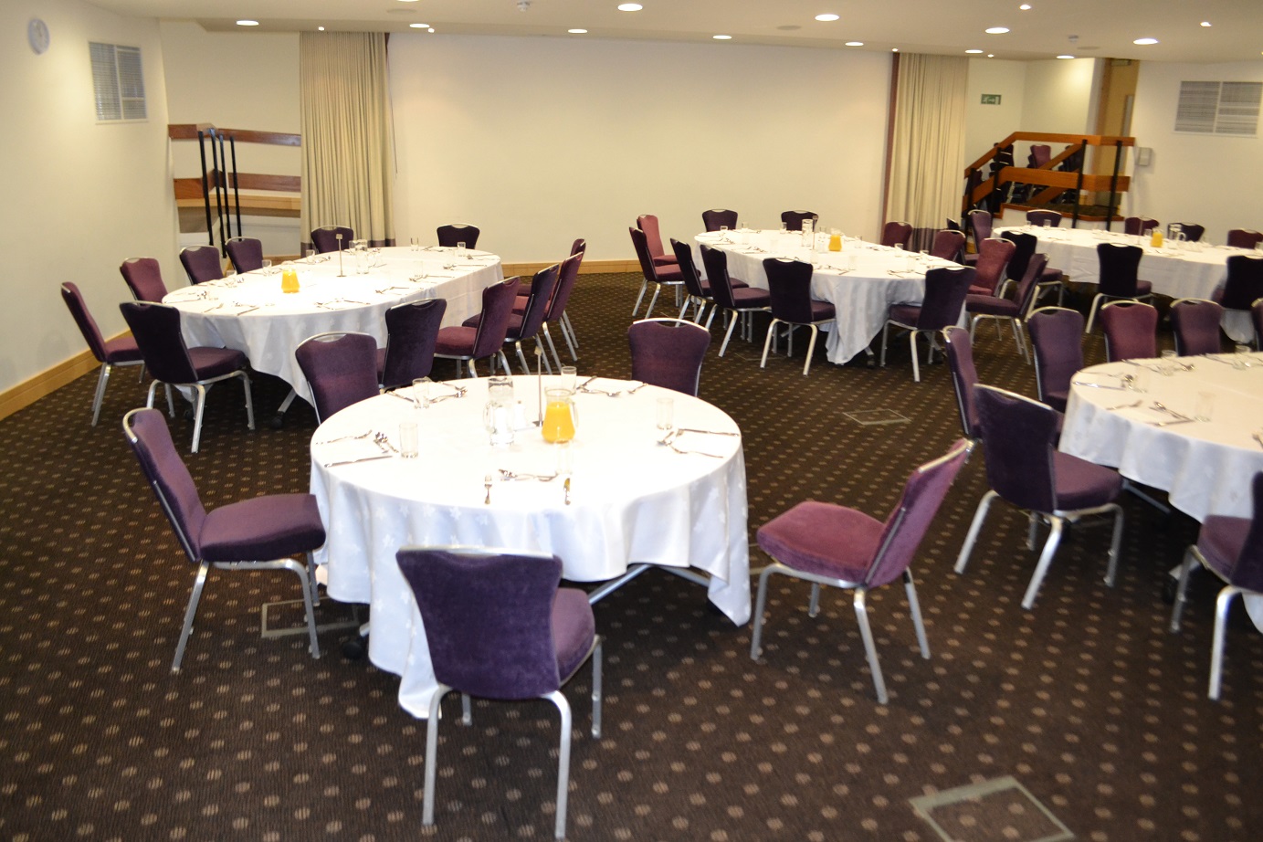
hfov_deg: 67.4
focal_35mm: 27
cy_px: 421
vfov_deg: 47.9
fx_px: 947
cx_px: 632
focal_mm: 18
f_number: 3.5
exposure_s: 1/60
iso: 1600
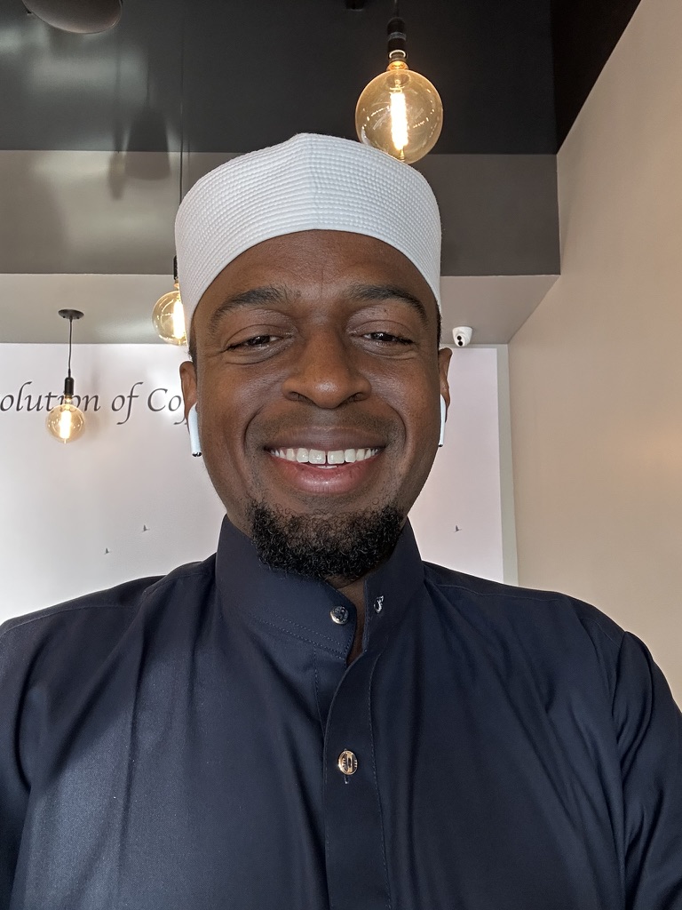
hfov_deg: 46.8
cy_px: 455
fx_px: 788
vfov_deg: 60.0
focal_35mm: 30
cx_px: 341
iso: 200
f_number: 1.9
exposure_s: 1/60
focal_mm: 2.69
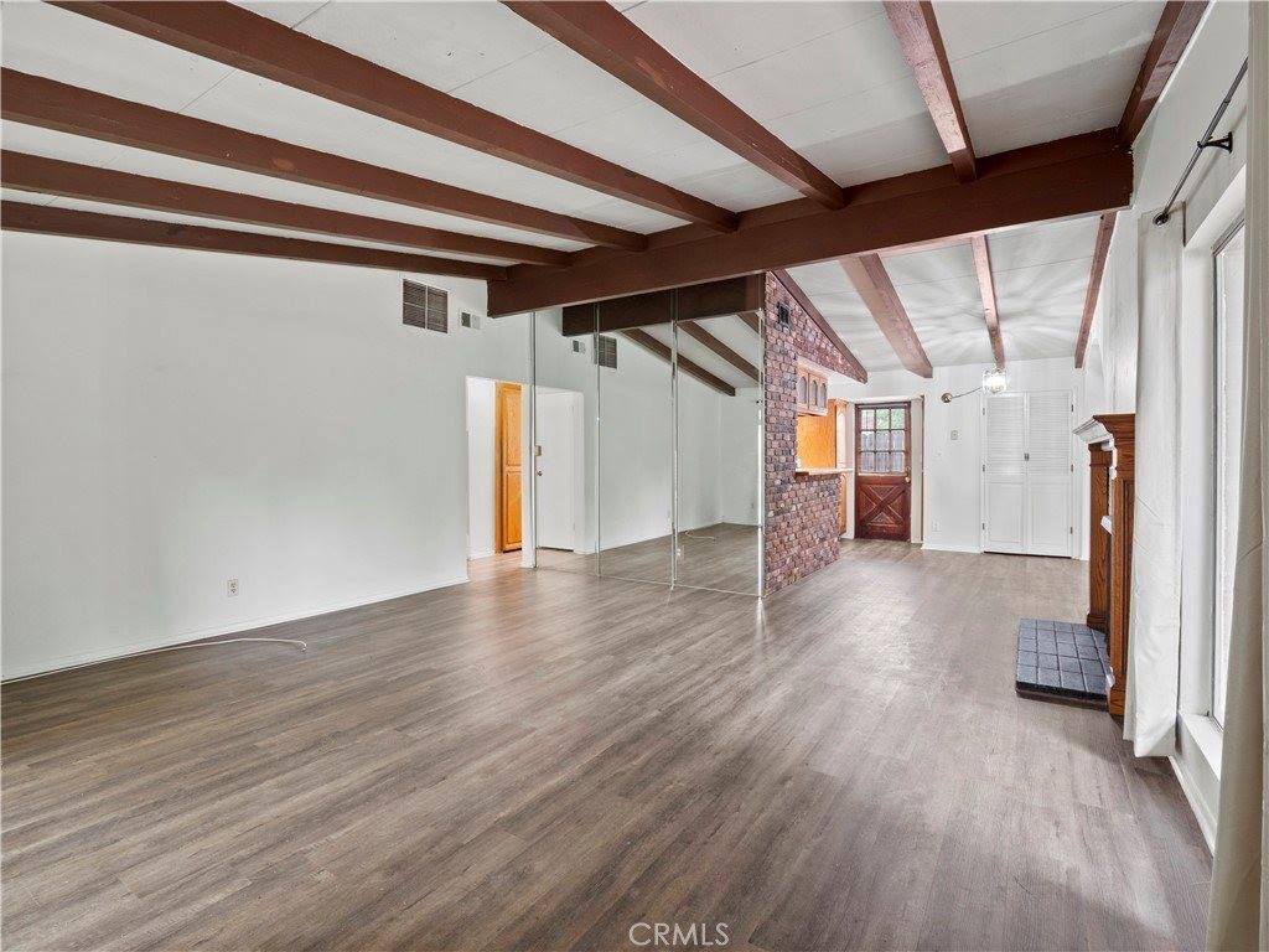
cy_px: 476
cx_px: 634
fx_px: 587
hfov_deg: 94.5
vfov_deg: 78.1
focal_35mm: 16
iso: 250
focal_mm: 8
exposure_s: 3.2
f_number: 8
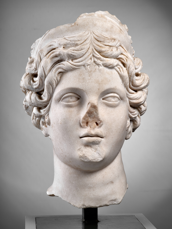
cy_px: 114
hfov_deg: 23.3
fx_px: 417
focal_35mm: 63
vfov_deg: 30.7
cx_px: 86
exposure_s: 1/125
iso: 200
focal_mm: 80
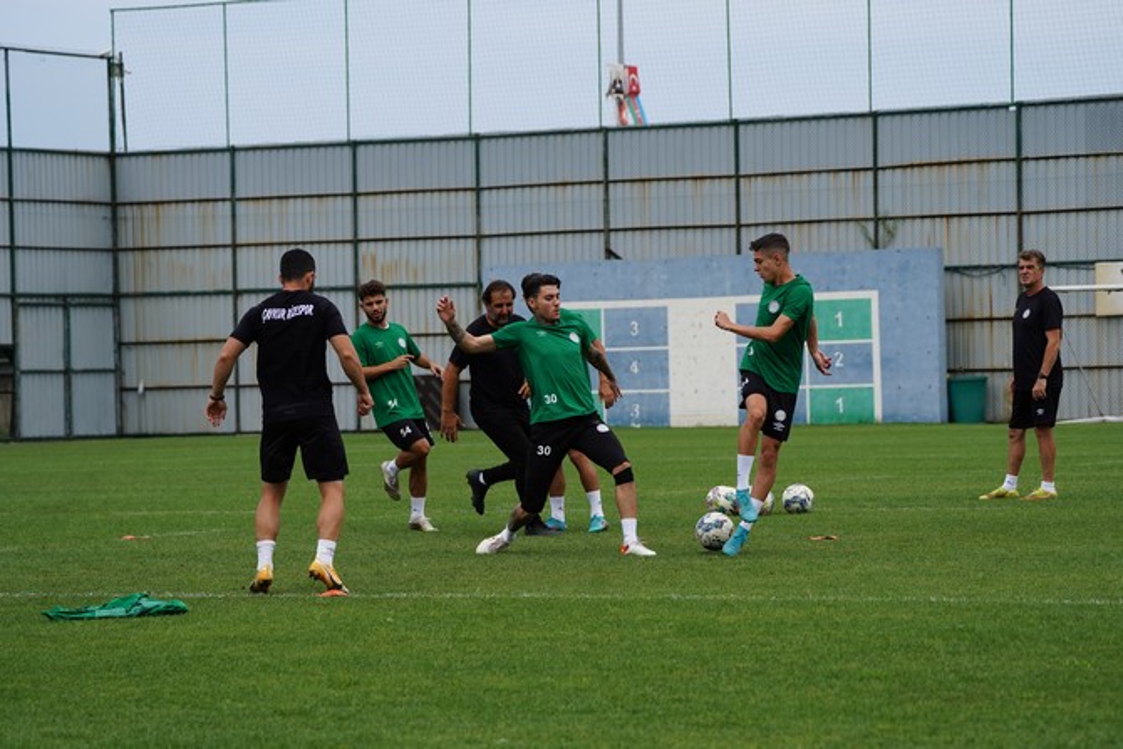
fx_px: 4399
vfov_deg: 9.7
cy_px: 374
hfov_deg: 14.5
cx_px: 562
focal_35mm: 141
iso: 250
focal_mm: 141
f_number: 6.3
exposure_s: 1/1000
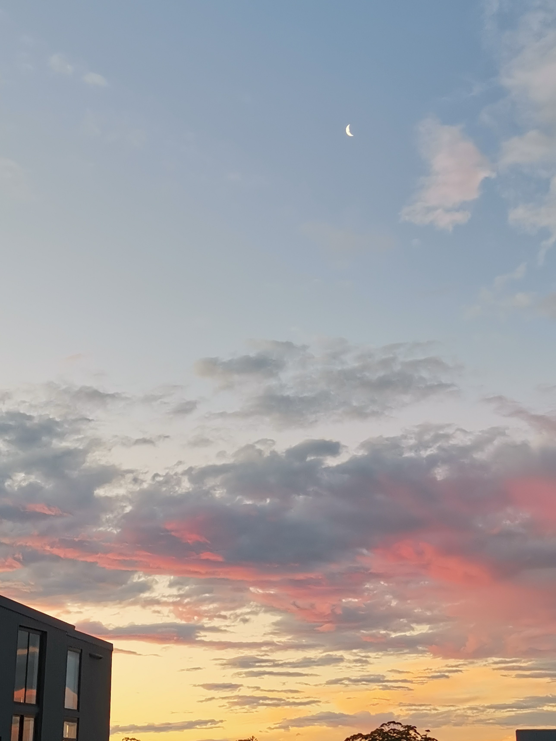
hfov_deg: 26.6
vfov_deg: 34.9
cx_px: 278
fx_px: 1178
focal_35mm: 55
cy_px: 370
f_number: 1.8
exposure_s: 1/100
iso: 64
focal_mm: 5.58
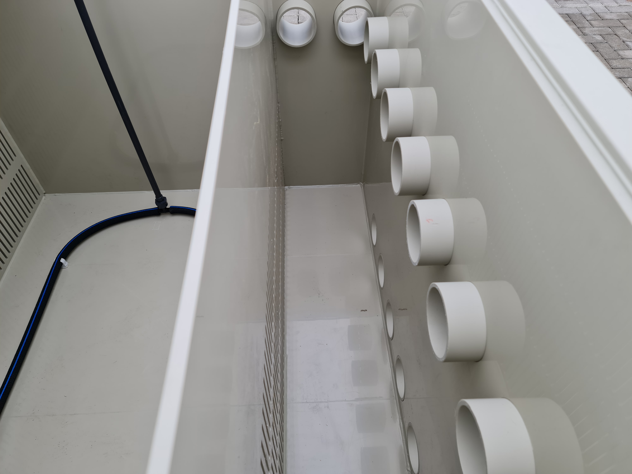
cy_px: 237
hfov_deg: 69.4
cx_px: 316
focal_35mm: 25
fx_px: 456
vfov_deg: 54.9
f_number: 1.8
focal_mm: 7
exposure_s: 1/100
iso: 50
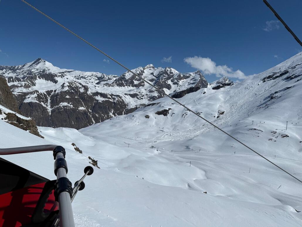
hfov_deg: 71.6
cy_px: 114
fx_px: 209
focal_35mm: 24
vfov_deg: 56.8
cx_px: 151
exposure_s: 1/22727
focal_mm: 6.76
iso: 64
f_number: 1.78
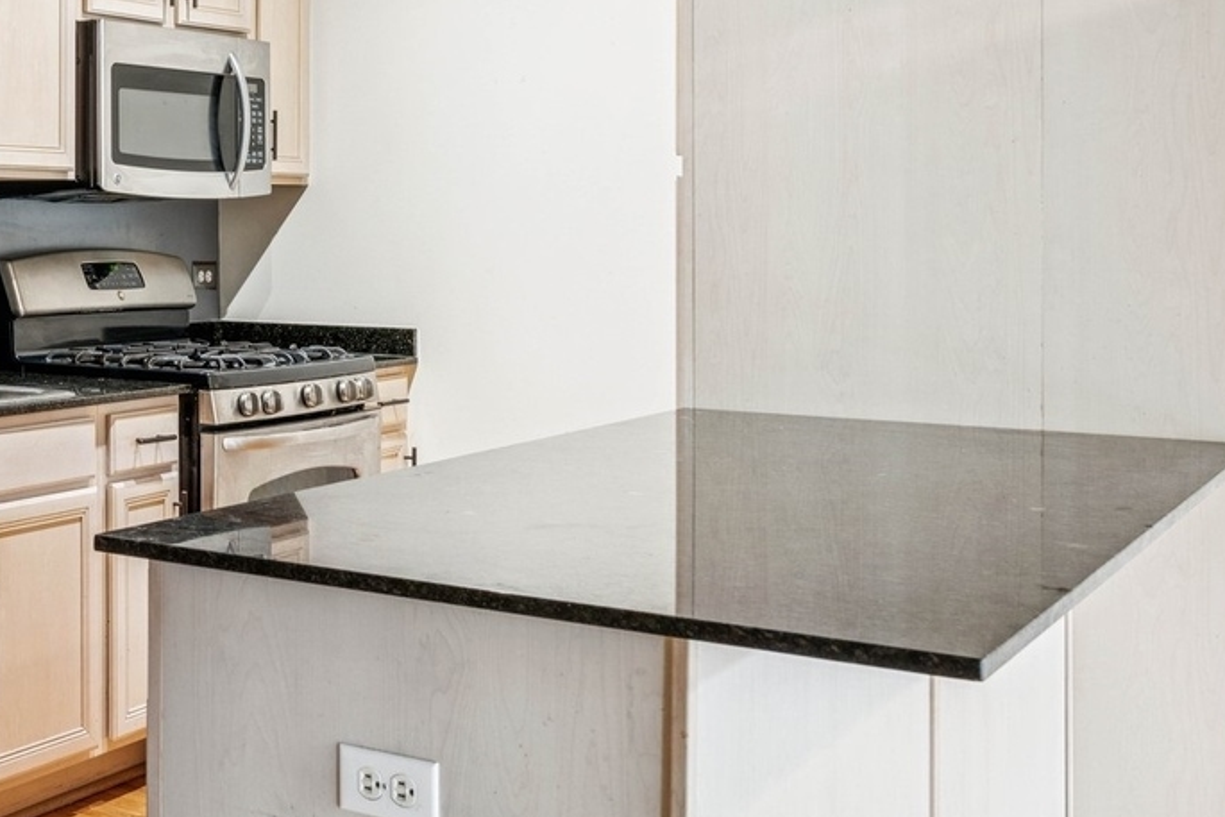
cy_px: 250
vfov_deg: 25.8
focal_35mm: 52
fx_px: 1770
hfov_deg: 34.6
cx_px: -5
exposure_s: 1/2
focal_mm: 22
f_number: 8
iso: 320
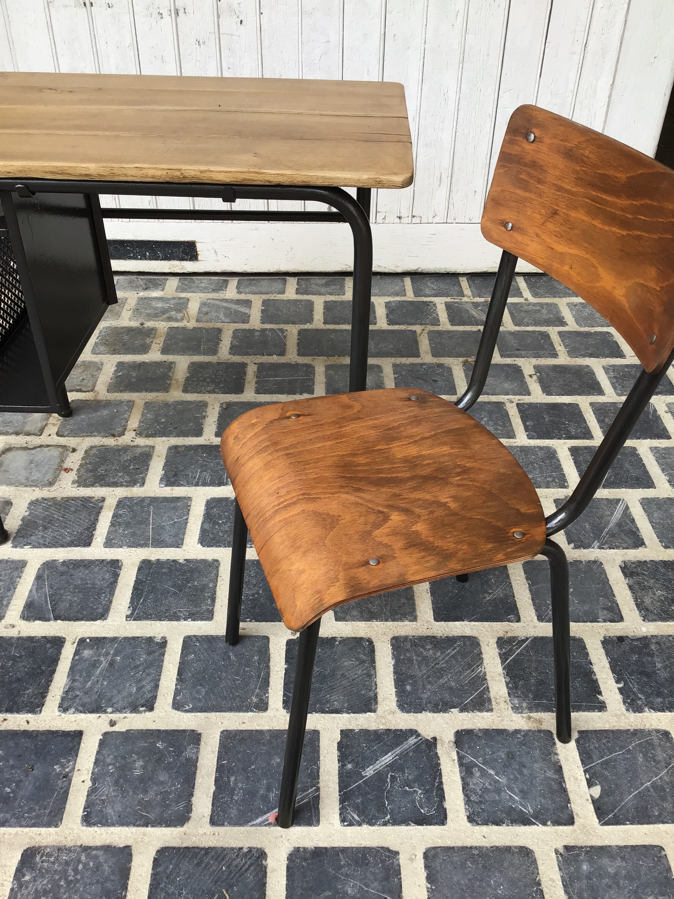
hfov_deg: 45.4
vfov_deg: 58.4
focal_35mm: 31
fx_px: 805
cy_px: 450
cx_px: 337
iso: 25
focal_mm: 3.3
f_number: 2.4
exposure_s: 1/147
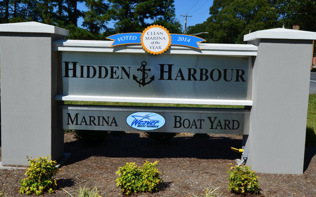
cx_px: 154
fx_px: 370
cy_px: 93
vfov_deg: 29.9
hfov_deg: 46.2
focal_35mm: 43
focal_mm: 22
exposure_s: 1/400
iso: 200
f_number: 11
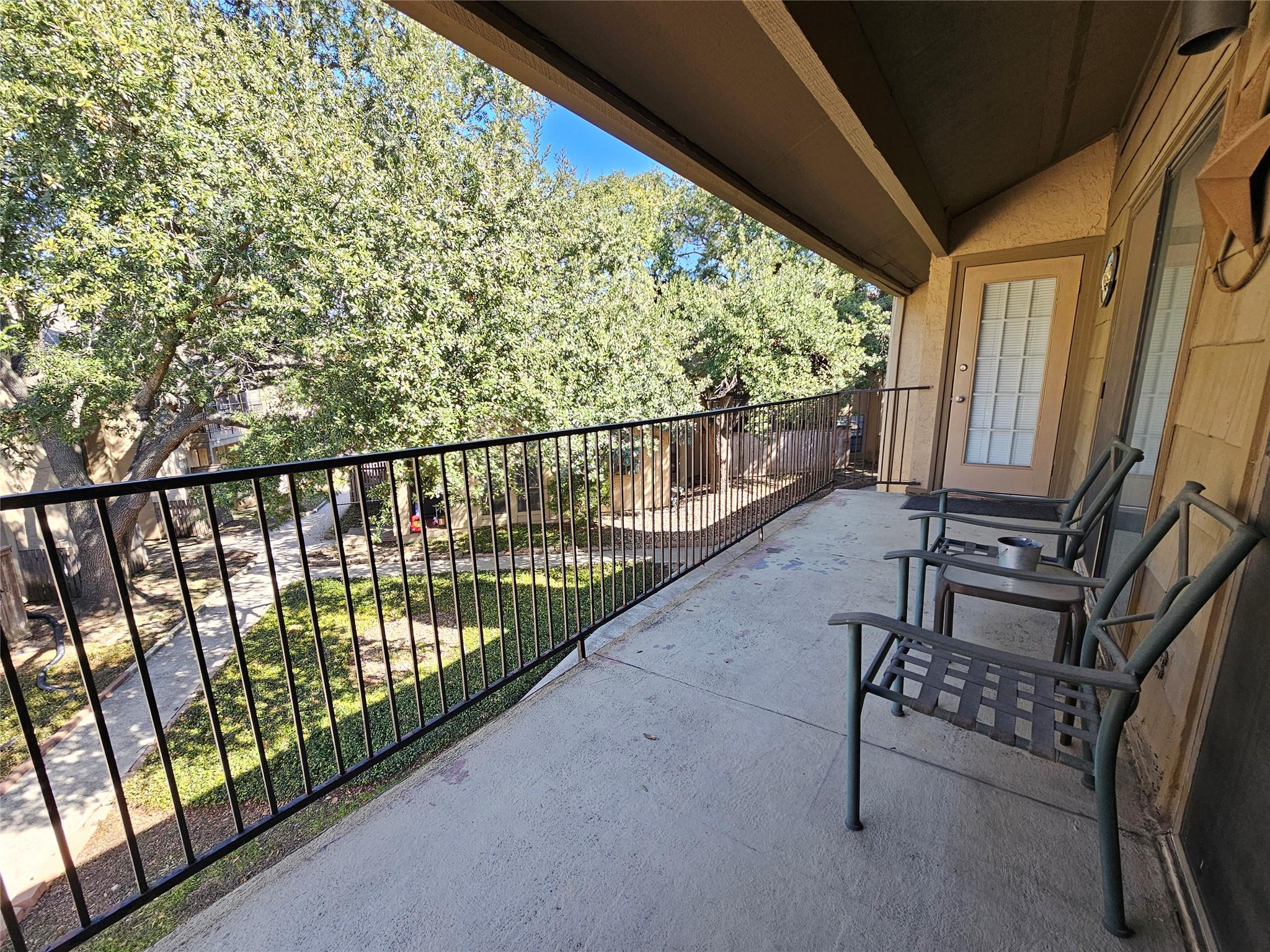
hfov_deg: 106.2
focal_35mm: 13
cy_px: 476
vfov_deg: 89.9
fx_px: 477
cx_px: 635
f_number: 2.2
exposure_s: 1/146
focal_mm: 2.2
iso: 50
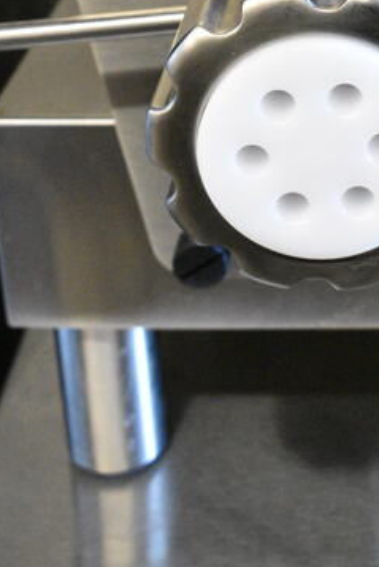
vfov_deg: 23.3
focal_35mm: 80
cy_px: -99
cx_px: 376
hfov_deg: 16.7
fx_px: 1266
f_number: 5.6
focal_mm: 21
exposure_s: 1/125
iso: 6400
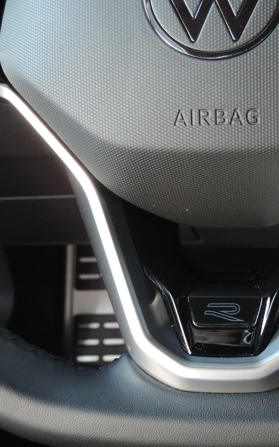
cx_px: 216
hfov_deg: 21.1
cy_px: 223
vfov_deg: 33.5
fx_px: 743
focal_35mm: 61
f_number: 3.4
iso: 800
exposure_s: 1/10
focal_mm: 7.6
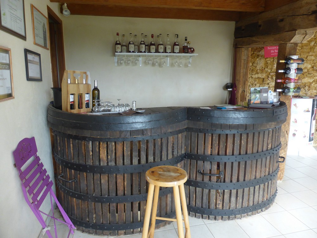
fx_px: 229
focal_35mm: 25
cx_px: 158
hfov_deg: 69.4
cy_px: 119
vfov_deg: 54.9
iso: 200
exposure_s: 1/60
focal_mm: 4.3
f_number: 3.3
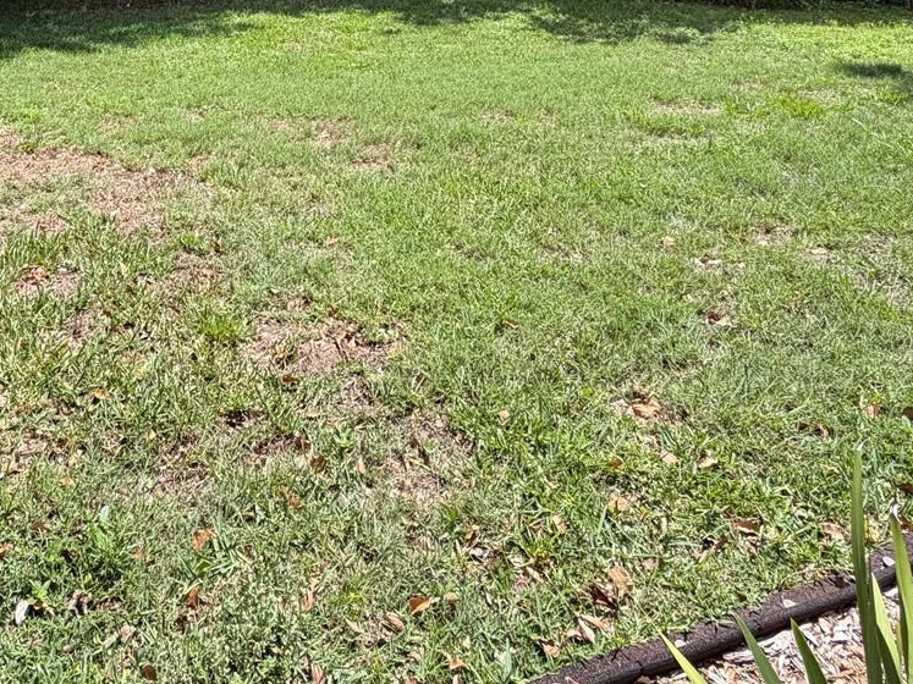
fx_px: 791
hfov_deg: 57.4
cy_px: -12
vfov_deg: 40.5
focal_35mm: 30
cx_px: 247
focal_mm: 2.22
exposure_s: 1/554
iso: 40
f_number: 2.2
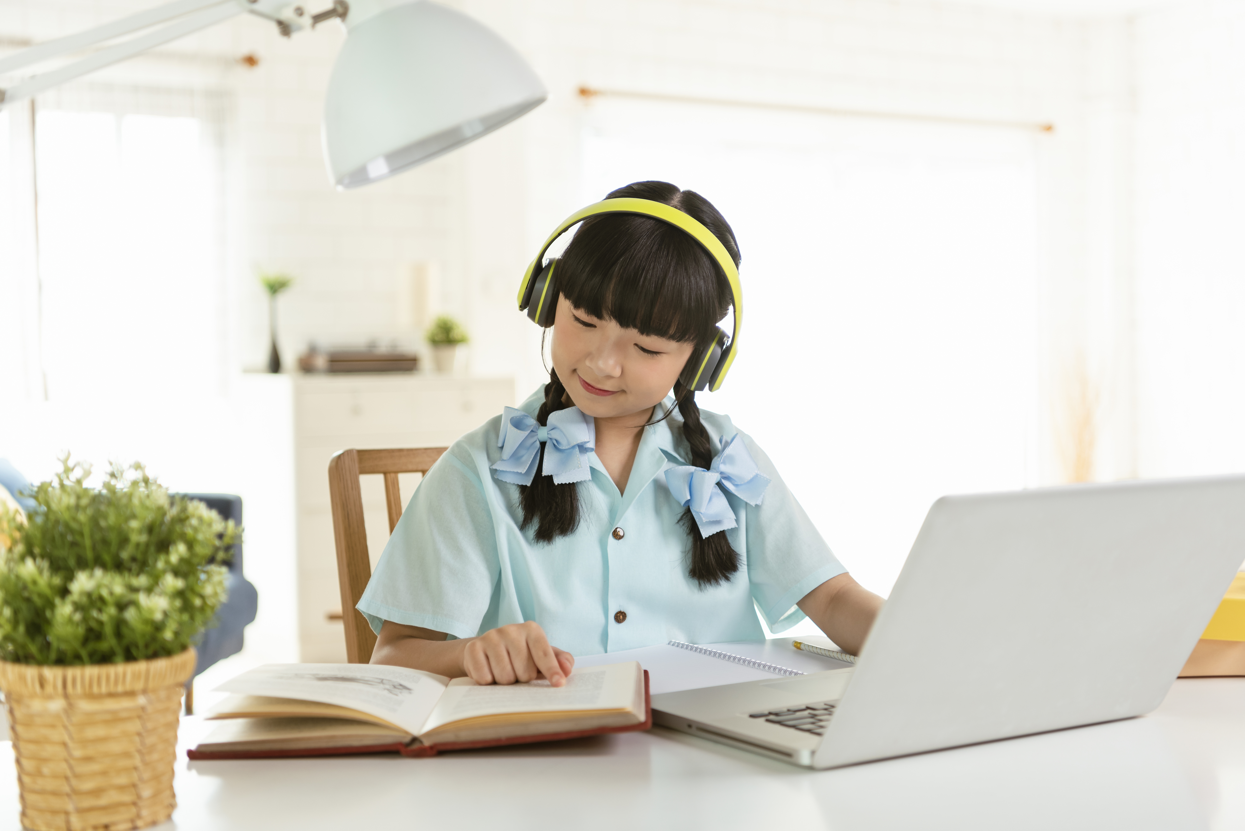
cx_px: 622
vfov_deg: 26.0
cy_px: 416
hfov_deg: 38.2
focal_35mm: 52
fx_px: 1799
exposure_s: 1/200
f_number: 2.8
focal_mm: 52
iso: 320
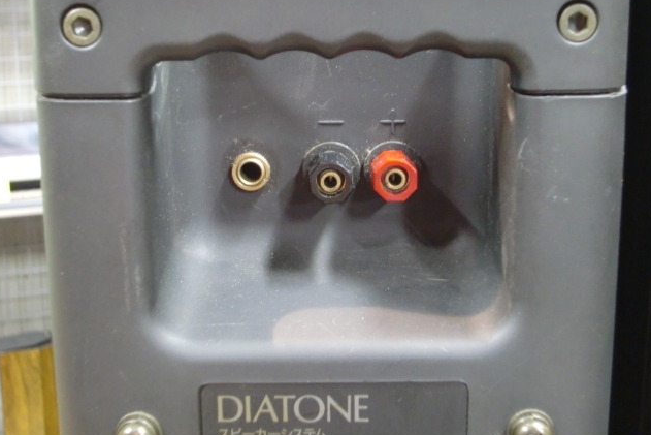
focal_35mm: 58
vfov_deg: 23.4
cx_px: 324
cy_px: 200
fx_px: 1049
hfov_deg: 34.5
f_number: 3.6
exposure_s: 1/3.33
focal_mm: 9.8
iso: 400
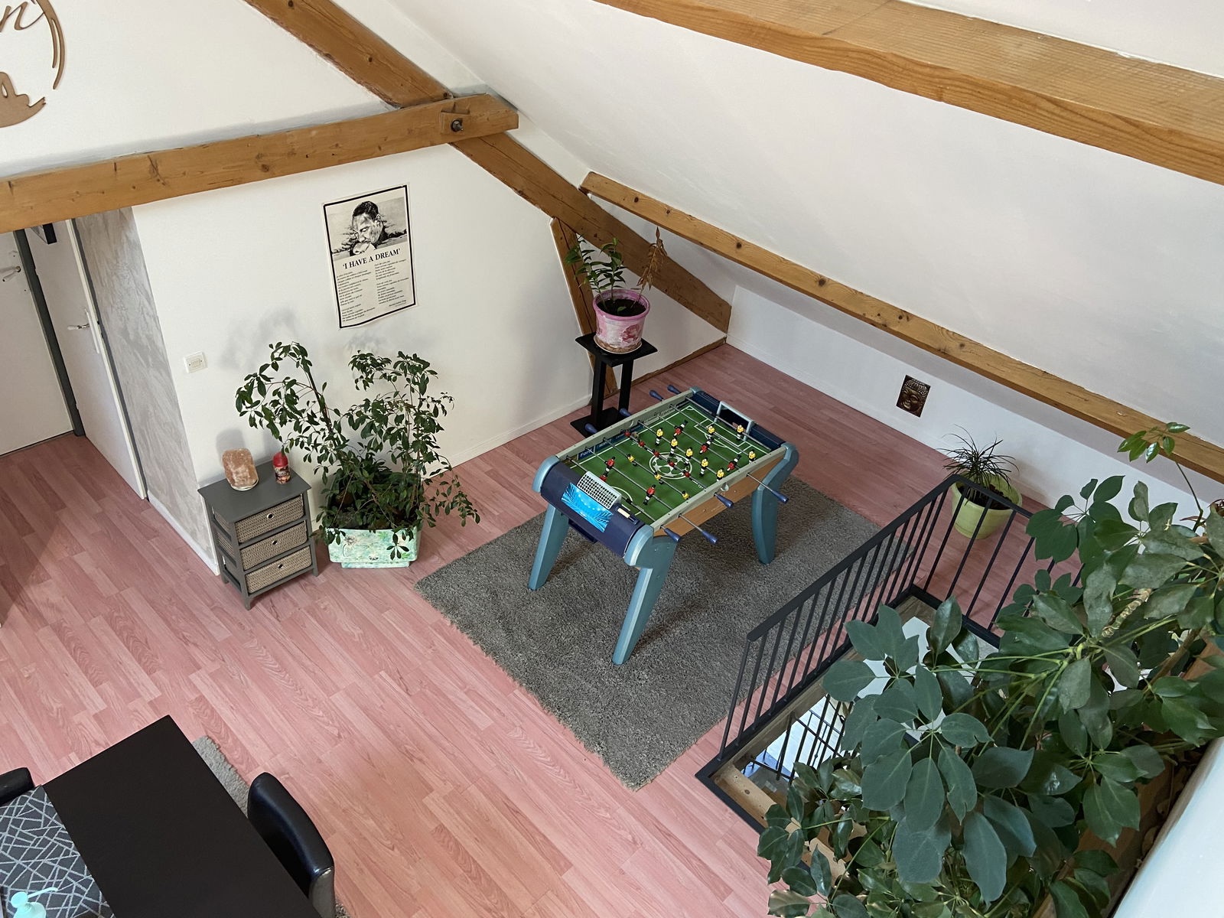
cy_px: 459
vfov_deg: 53.1
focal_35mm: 26
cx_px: 612
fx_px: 919
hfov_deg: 67.3
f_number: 1.8
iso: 125
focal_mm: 4.25
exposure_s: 1/87
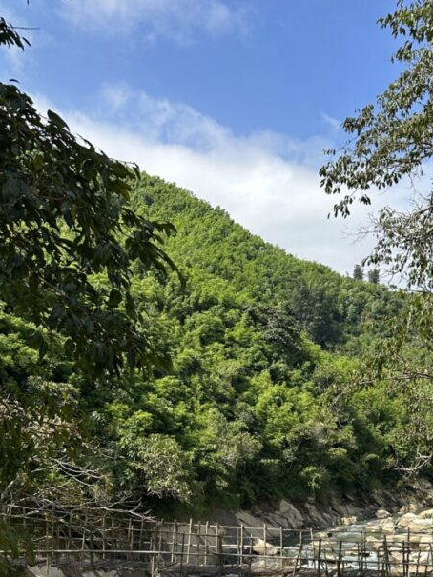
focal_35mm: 42
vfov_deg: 42.2
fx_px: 701
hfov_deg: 33.5
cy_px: 485
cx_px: 335
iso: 80
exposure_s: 1/2882
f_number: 1.78
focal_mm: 6.86
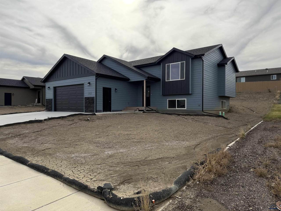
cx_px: 140
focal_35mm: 24
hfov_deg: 71.6
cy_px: 106
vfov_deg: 56.8
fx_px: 195
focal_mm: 6.76
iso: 100
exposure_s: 1/6711
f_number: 1.78
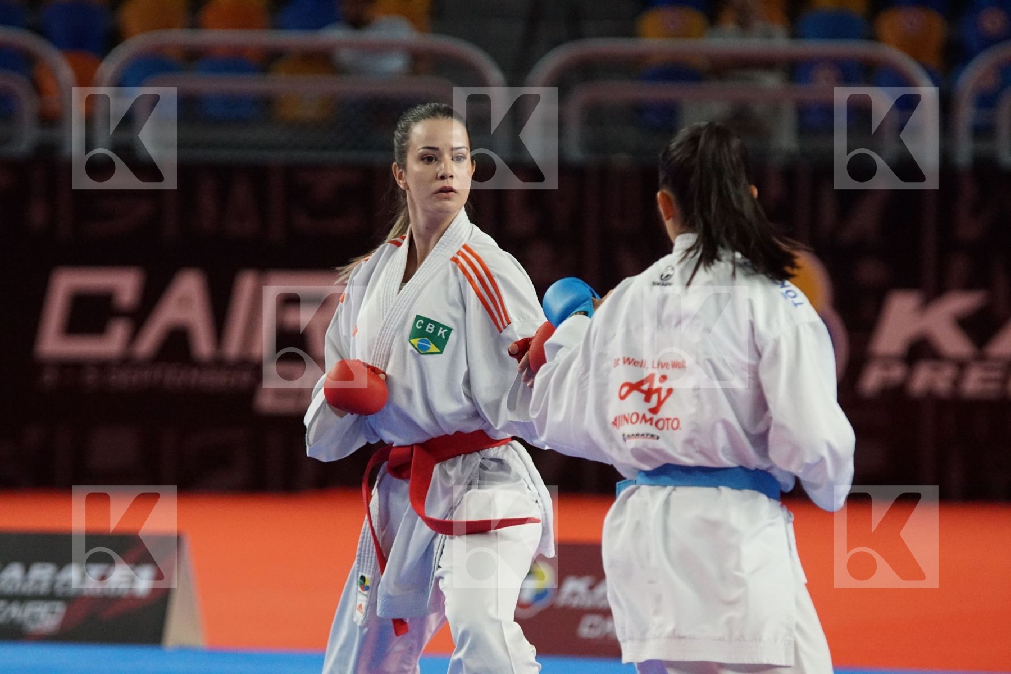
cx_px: 506
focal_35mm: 240
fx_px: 6739
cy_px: 337
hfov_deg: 8.6
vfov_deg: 5.7
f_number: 2.8
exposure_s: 1/2000
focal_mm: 160
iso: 3200
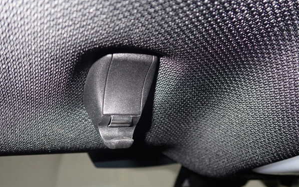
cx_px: 150
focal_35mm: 32
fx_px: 261
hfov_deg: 59.6
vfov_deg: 39.5
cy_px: 97
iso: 250
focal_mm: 5.4
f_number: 6.3
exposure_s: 1/30
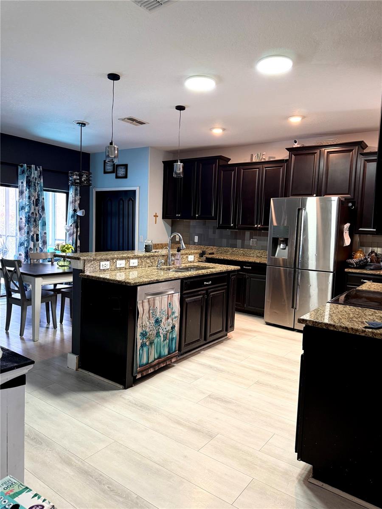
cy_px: 254
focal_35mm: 24
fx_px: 353
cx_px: 191
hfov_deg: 56.8
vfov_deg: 71.6
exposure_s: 1/60
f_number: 1.78
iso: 200
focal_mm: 6.76
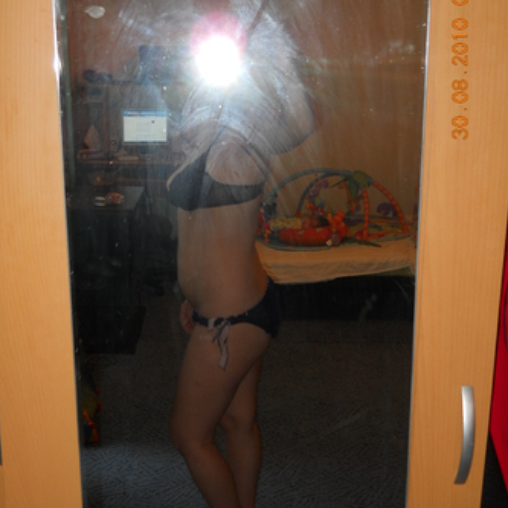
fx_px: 814
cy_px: 258
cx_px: 253
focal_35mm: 49
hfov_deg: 34.7
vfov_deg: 34.7
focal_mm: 6.72
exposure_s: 1/30
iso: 100
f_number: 3.1
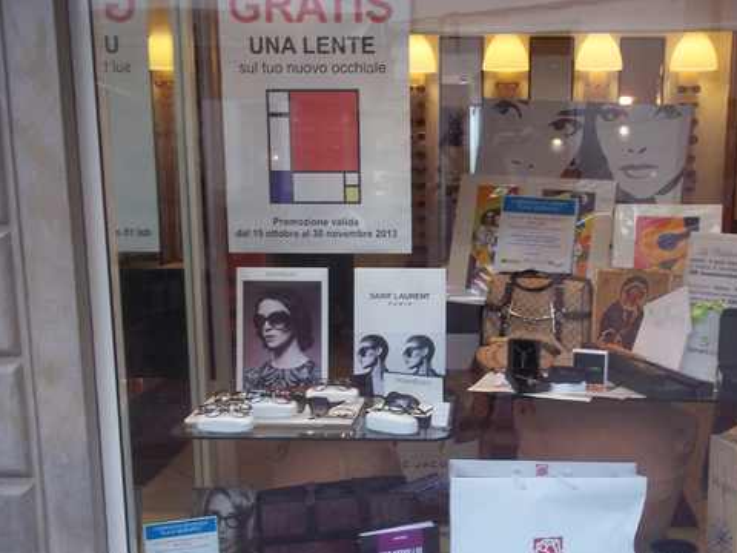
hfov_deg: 41.8
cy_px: 344
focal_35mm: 45
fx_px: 958
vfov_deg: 32.0
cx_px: 456
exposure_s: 1/80
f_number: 3.1
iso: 80
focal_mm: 6.5
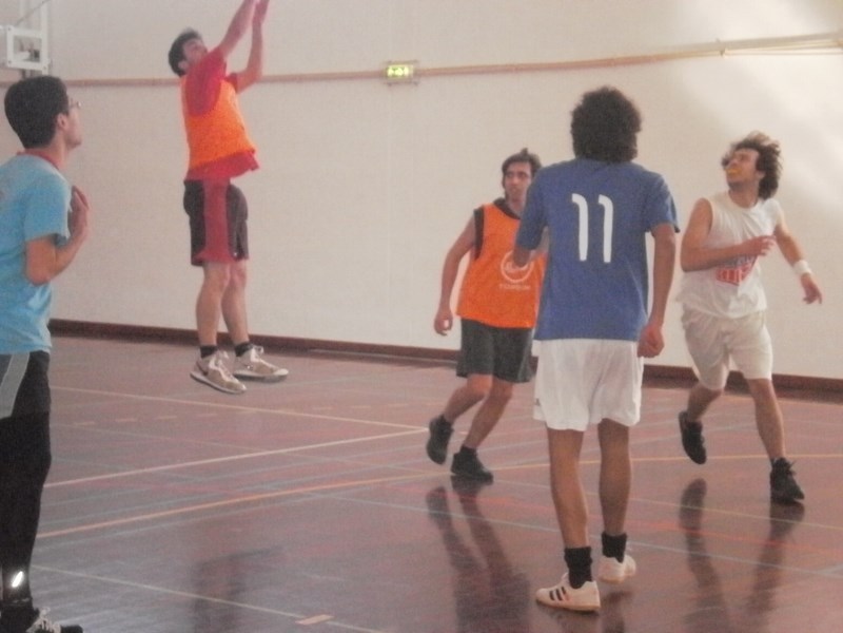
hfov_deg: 26.7
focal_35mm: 73
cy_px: 316
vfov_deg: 20.2
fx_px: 1778
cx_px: 422
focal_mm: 12.95
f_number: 4.8
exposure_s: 1/250
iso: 1600
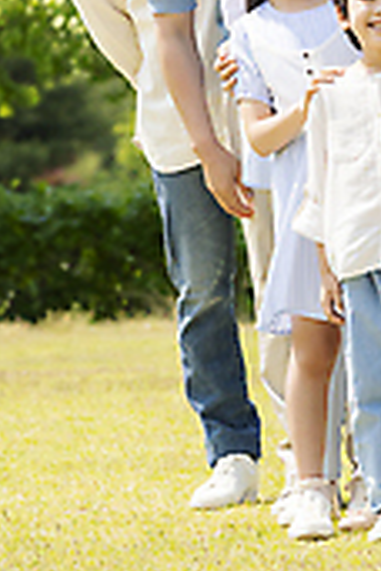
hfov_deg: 3.3
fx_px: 6699
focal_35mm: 422
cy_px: -93
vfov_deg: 4.9
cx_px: 219
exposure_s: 1/250
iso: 160
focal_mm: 180
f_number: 8
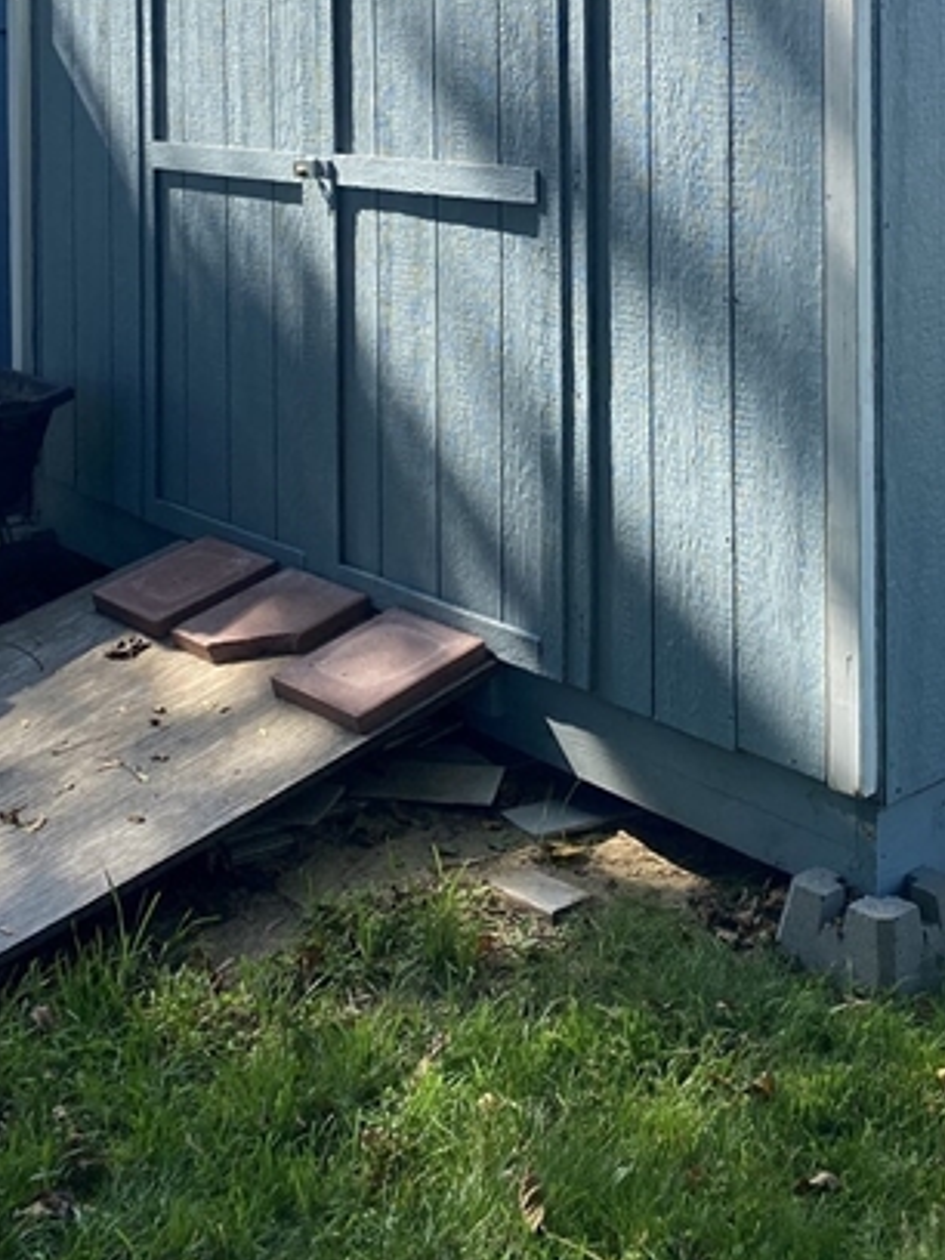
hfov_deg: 29.3
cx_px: 686
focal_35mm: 49
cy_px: 83
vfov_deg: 36.1
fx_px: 1784
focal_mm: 4.25
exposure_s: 1/1206
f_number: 1.8
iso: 32
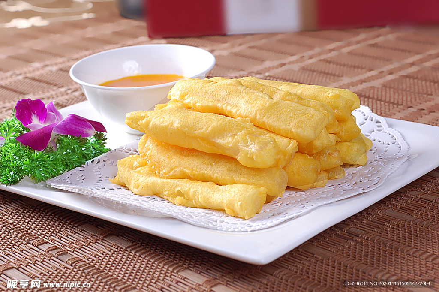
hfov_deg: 27.0
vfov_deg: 18.2
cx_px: 220
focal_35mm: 75
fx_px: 914
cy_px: 146
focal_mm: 50
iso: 200
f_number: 8
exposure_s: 1/500
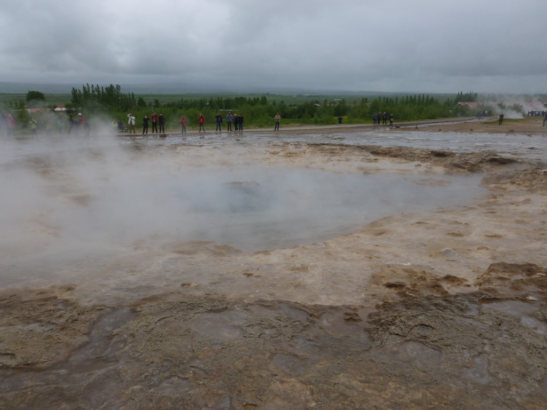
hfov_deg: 63.4
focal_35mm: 28
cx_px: 274
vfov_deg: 49.7
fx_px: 442
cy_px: 205
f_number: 3.3
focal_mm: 5
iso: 100
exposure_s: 1/1300
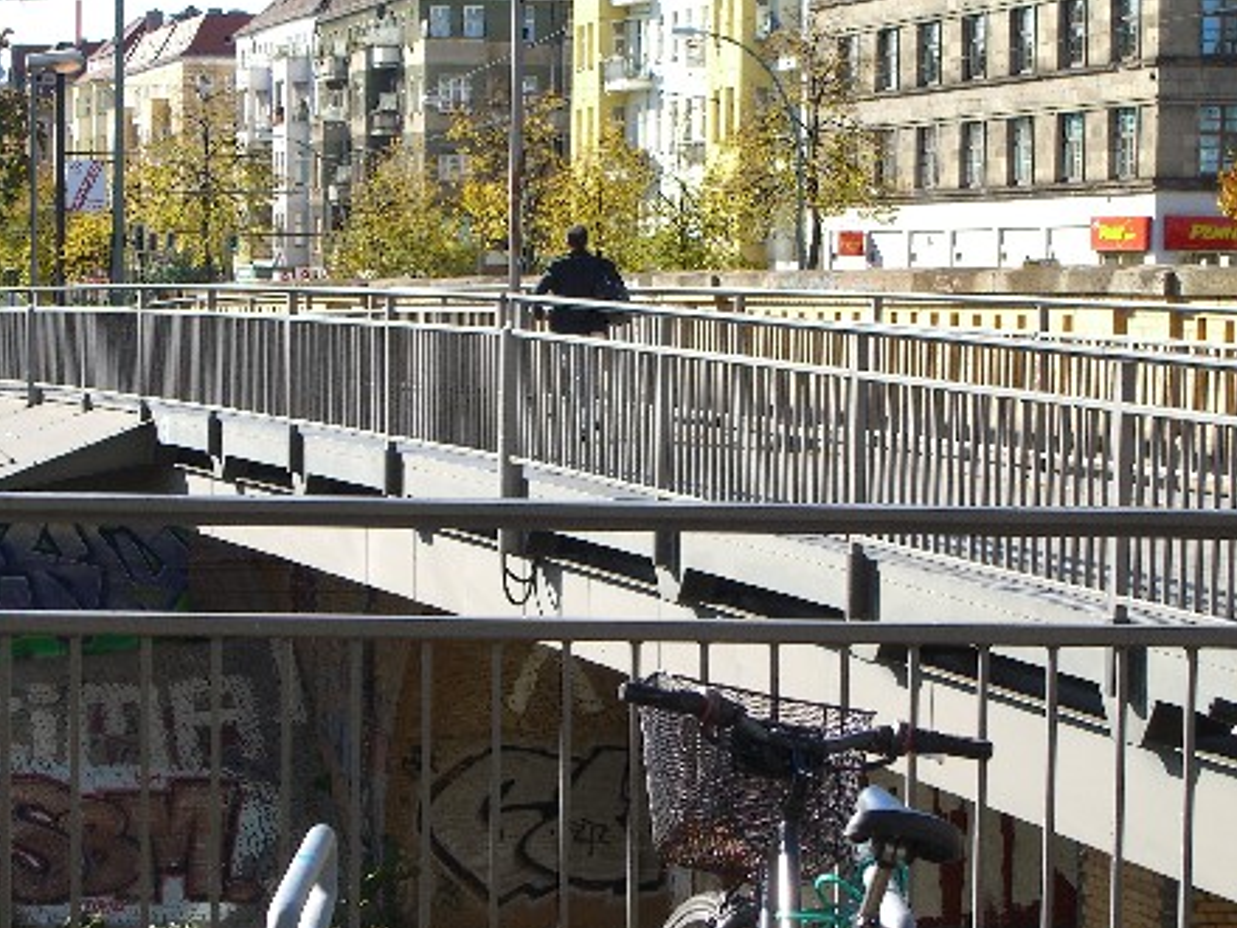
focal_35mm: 106
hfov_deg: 18.5
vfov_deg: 14.0
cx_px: 620
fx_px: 3788
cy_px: 550
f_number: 4.4
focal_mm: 16.6
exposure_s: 1/320
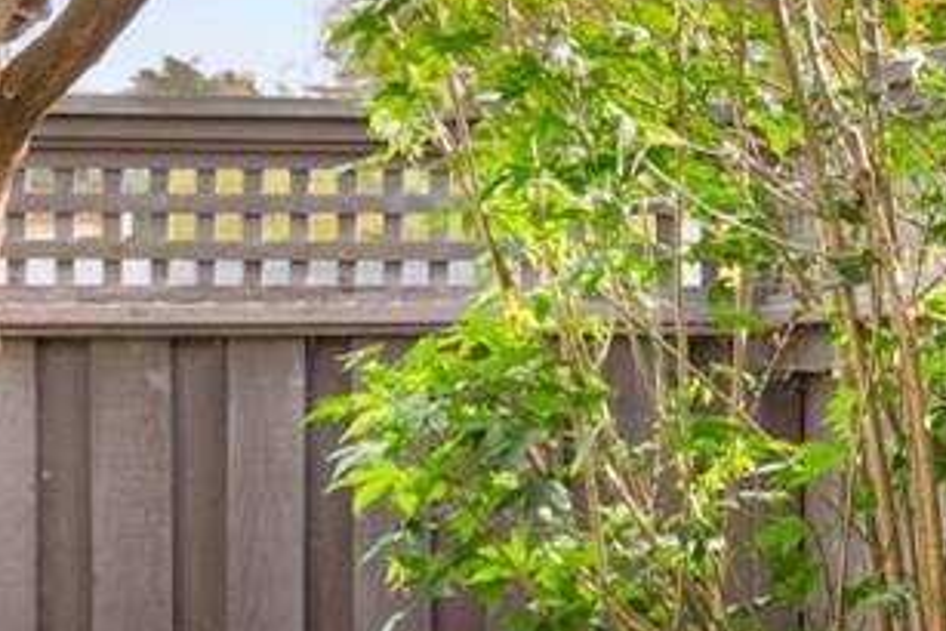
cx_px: 1618
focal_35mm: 171
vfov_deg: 7.9
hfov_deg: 11.3
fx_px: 4495
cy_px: 850
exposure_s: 1/100
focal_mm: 35
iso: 400
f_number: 8
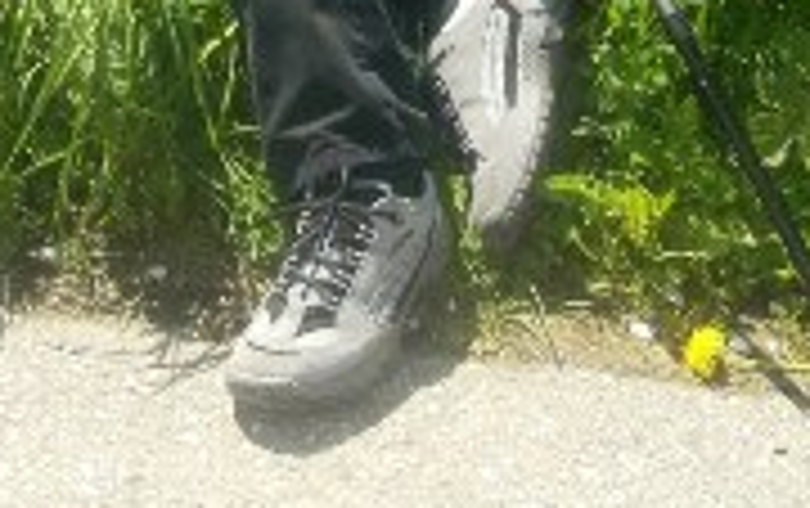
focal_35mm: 100
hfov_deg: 20.7
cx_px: 266
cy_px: -171
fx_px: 2210
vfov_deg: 12.7
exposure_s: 1/320
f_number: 4.4
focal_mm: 6.3
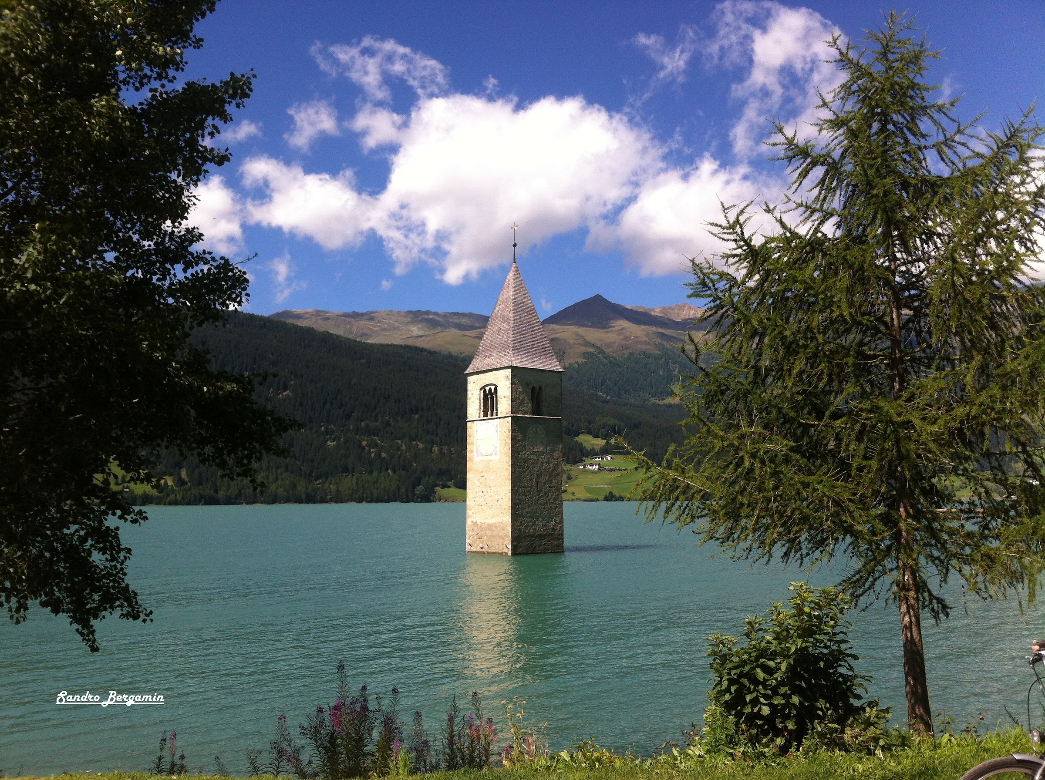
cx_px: 522
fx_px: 1055
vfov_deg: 40.6
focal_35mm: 35
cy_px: 390
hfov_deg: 52.7
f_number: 2.8
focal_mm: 3.85
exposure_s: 1/1160
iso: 80
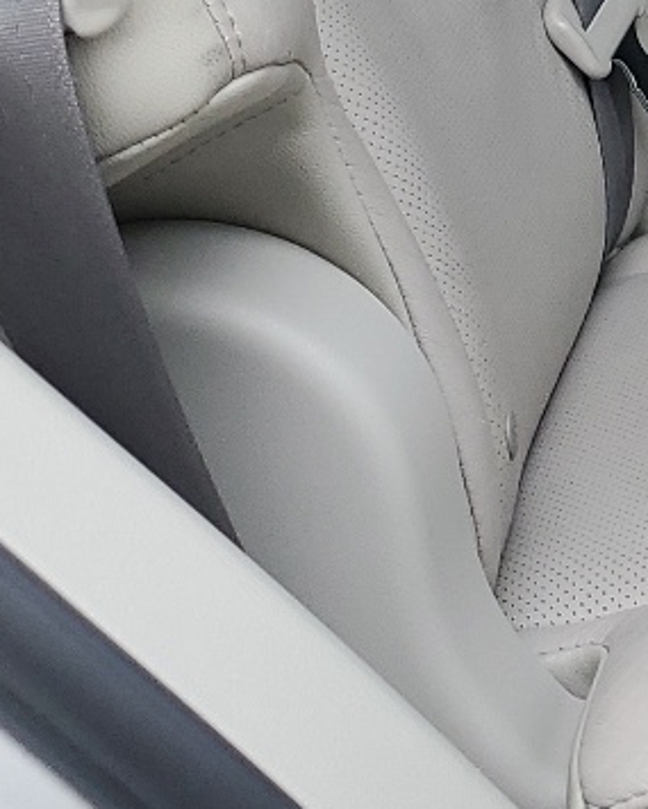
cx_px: 1410
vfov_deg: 15.9
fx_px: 2732
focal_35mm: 114
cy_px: -289
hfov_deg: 11.7
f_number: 1.5
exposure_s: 1/435
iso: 50
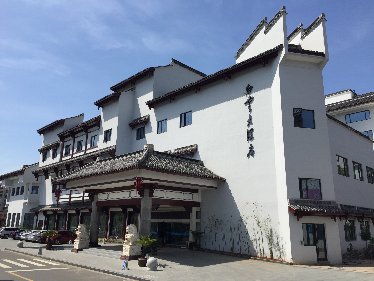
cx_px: 187
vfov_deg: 48.2
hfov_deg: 61.7
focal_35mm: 29
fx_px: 313
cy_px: 140
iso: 32
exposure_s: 1/2475
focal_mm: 4.15
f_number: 2.2
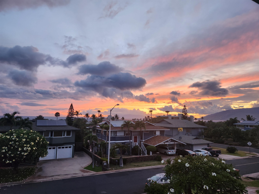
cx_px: 130
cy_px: 97
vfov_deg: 58.9
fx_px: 172
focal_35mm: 23
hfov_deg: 73.9
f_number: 1.8
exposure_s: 1/120
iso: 160
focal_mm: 5.4
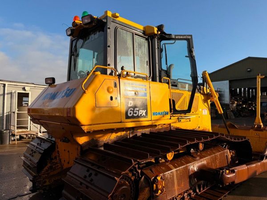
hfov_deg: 71.6
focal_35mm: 24
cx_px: 134
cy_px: 100
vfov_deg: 56.8
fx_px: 185
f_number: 1.78
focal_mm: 6.76
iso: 80
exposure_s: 1/4975
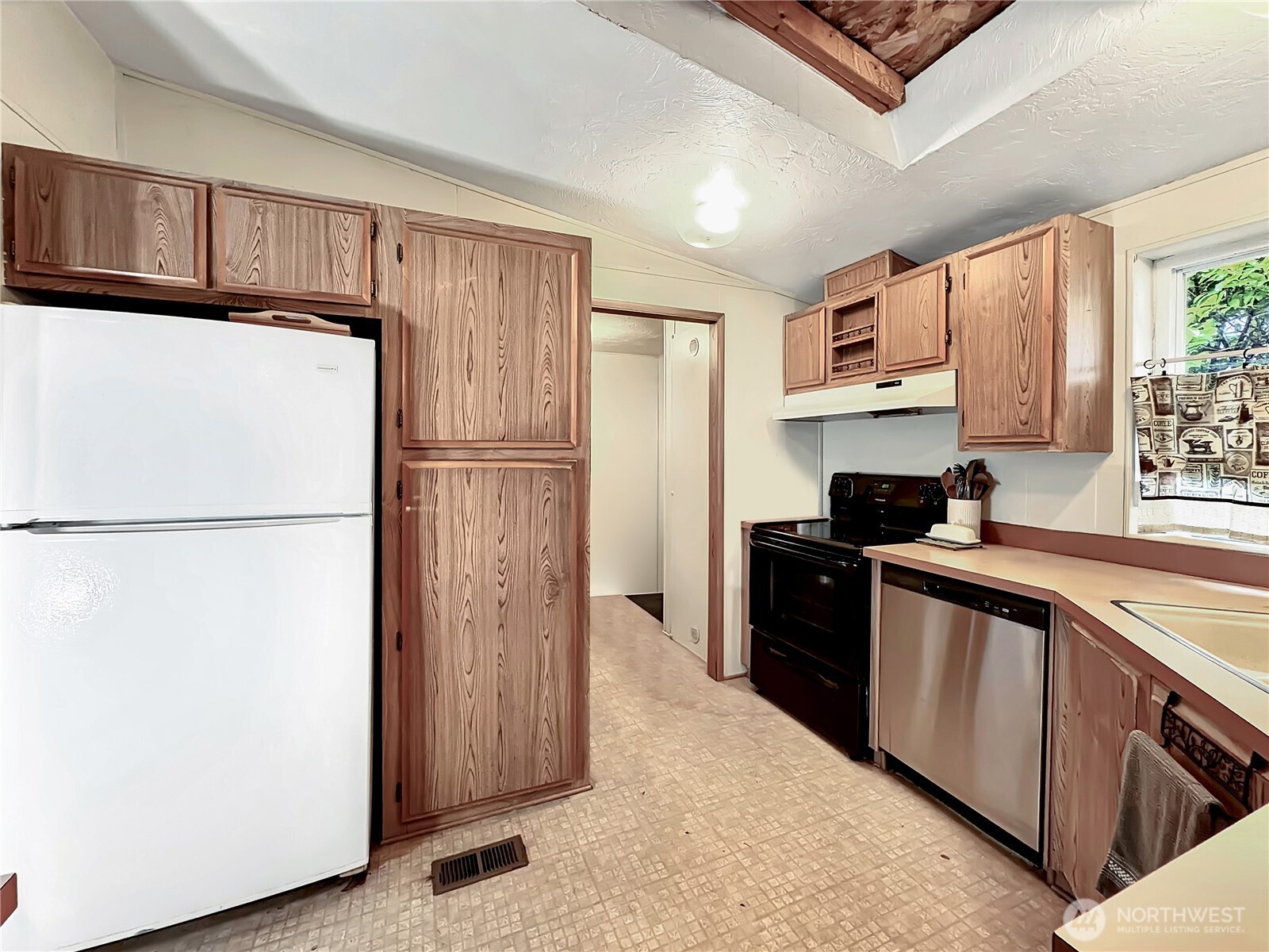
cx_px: 634
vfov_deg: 85.7
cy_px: 476
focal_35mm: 14
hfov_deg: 102.1
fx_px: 513
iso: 400
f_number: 2.2
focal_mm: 2.22
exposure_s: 1/60
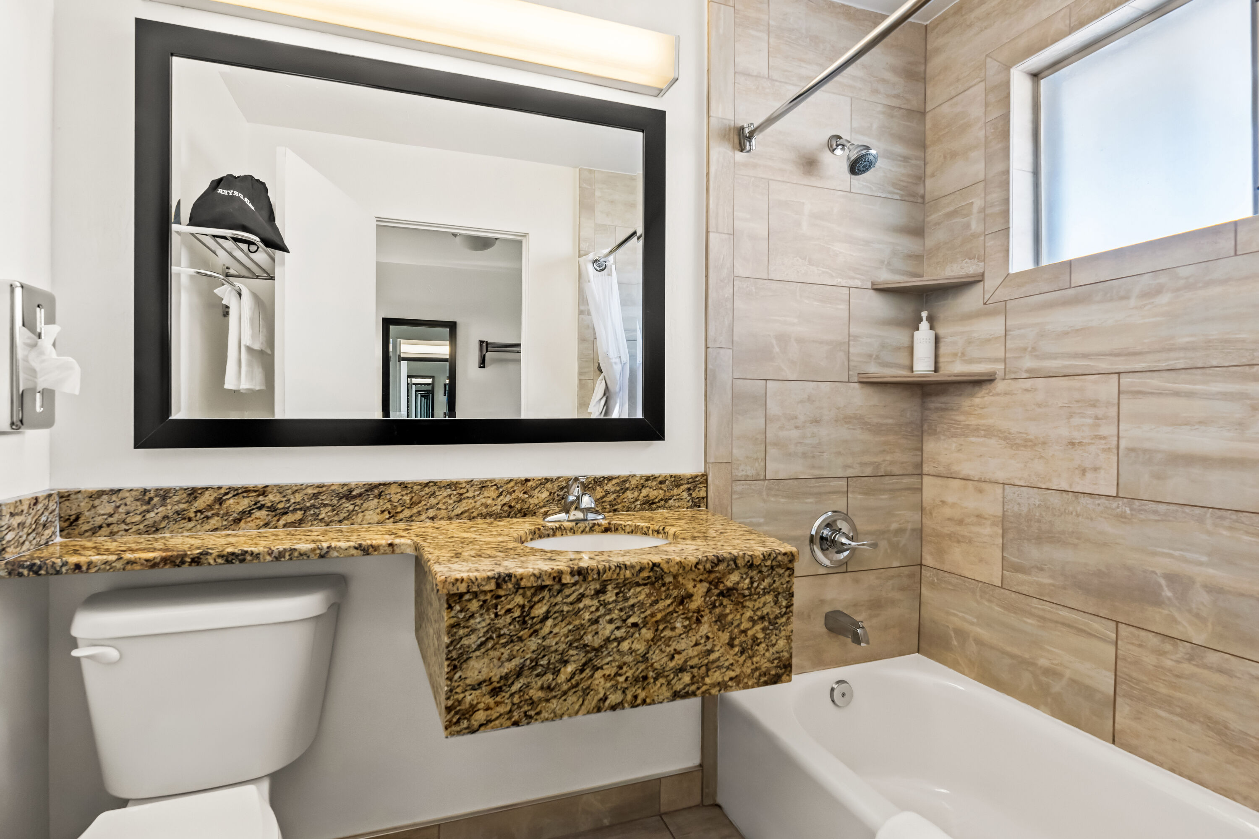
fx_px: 594
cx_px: 630
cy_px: 420
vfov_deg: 70.4
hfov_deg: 93.3
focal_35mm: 17
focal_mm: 17
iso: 800
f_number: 8
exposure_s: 1/13
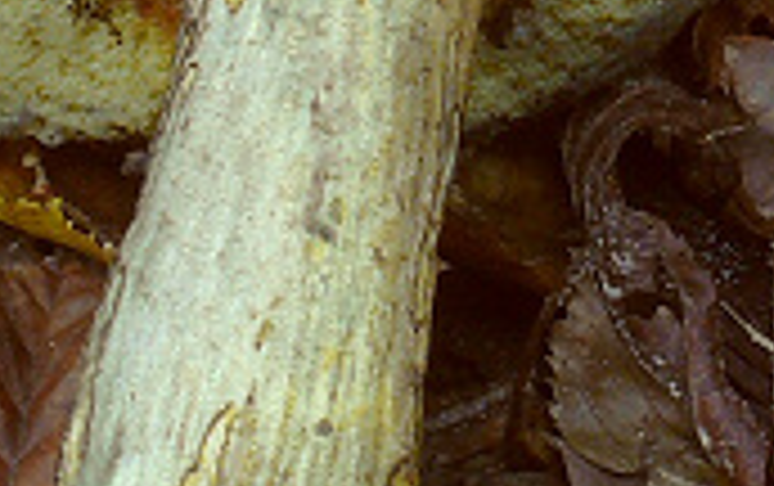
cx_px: 1094
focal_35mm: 172
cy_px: 335
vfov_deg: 7.6
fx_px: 3633
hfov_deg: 11.7
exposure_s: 1/2.5
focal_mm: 7.4
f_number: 11
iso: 100
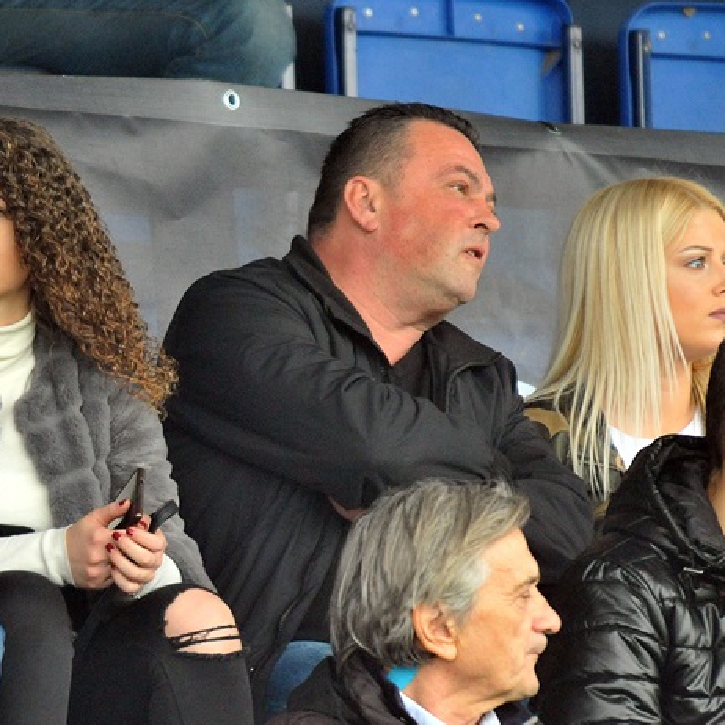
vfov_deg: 1.6
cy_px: 475
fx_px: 26729
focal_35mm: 1128
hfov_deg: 1.6
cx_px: 69
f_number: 5.6
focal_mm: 400
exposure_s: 1/60
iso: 1250
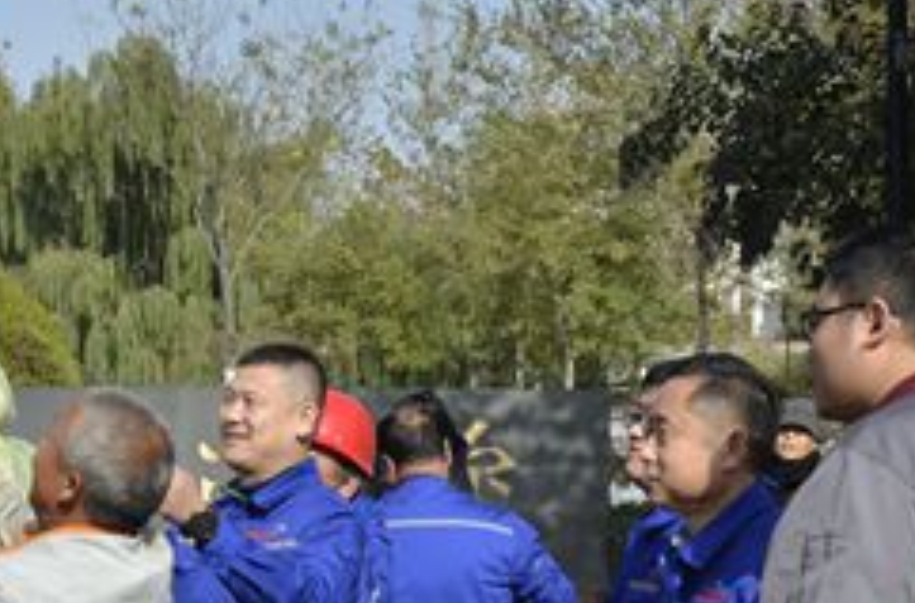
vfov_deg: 14.1
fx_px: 2432
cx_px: 216
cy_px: 387
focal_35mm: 96
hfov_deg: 21.1
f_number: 11
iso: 320
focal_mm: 28
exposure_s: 1/500
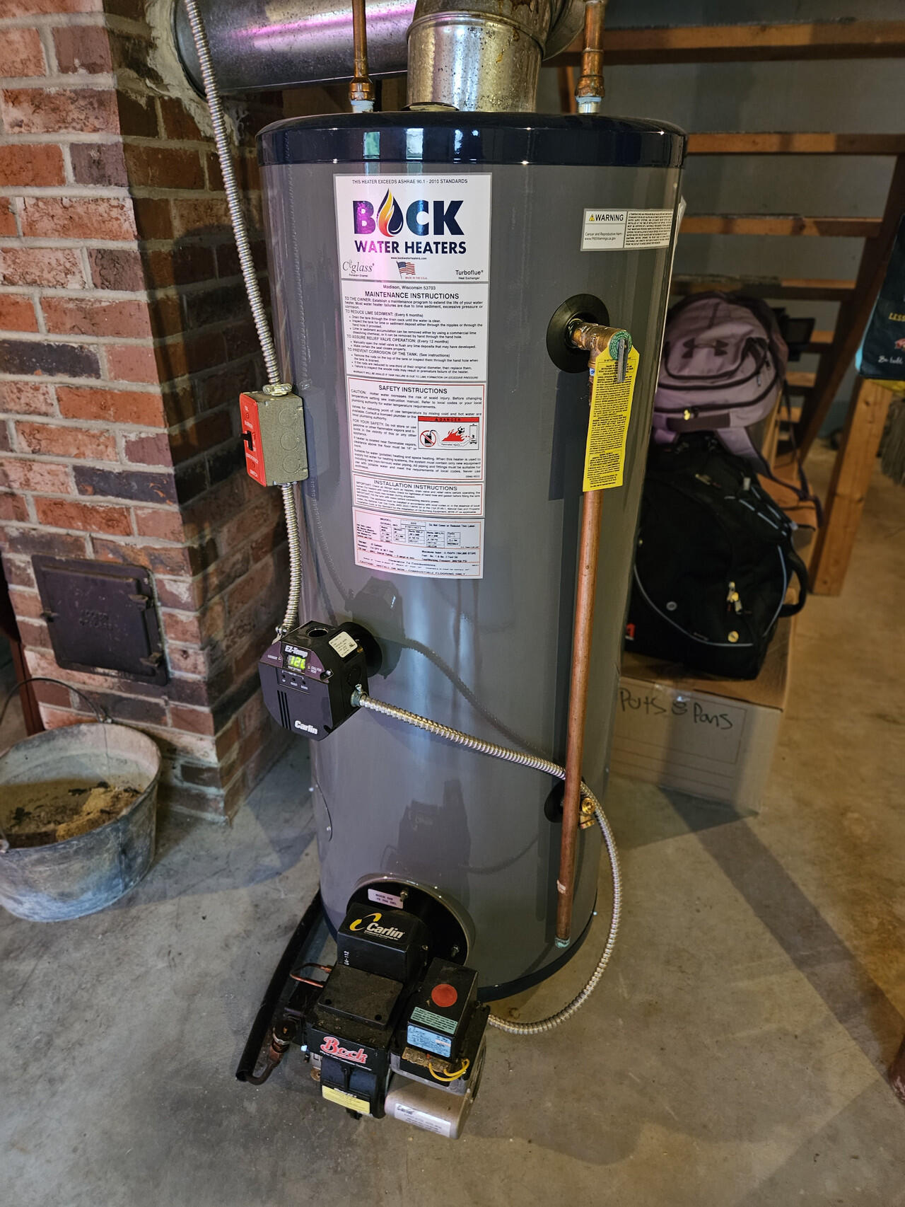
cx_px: 452
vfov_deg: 73.9
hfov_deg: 58.9
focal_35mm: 23
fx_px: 802
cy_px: 604
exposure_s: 1/24
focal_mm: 5.4
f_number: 1.8
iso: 640
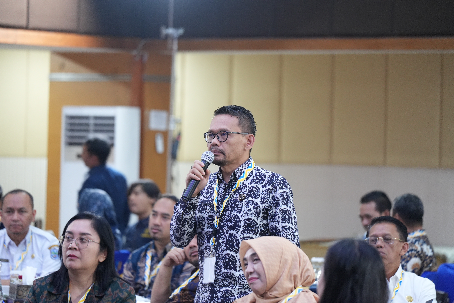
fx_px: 2522
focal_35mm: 200
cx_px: 227
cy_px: 152
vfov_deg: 6.9
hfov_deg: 10.3
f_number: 4
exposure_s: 1/60
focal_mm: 200
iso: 3200
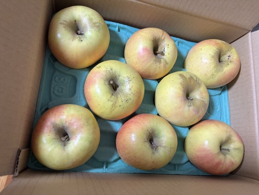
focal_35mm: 26
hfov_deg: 67.3
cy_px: 98
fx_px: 195
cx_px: 130
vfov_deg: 53.1
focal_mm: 5.96
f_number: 1.6
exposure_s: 1/38
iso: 500
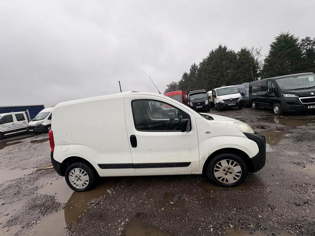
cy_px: 118
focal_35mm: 14
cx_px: 158
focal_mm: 2.22
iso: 40
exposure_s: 1/126
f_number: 2.2
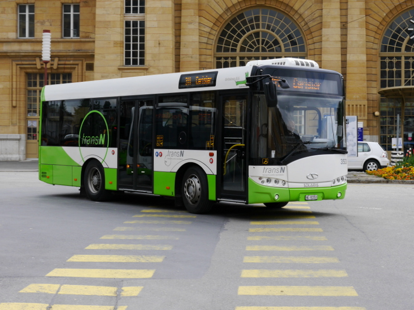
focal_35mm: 69
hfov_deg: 28.2
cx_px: 224
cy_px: 138
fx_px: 825
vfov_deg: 21.3
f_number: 7.1
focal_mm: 29
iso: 160
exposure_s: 1/250
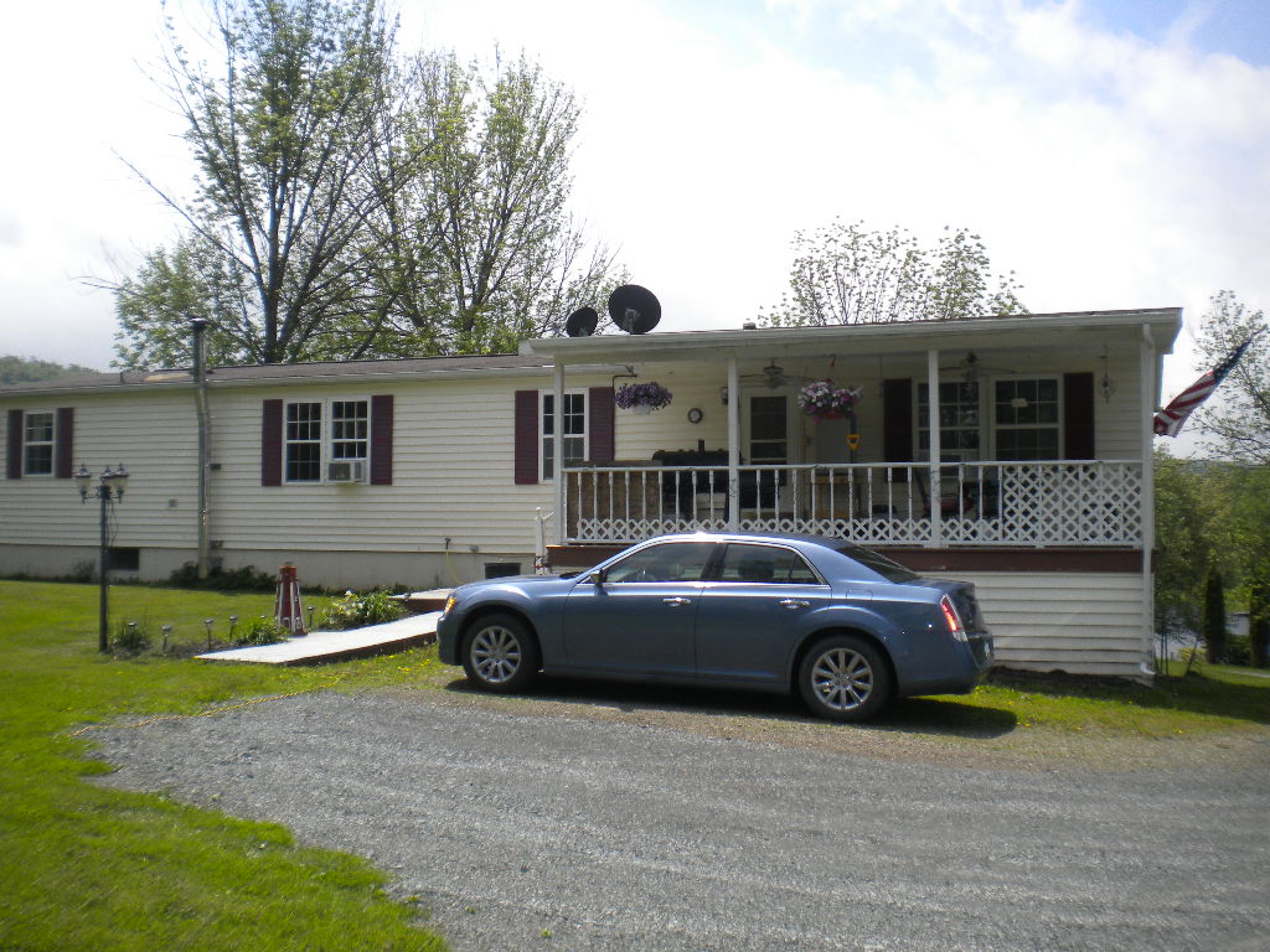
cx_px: 635
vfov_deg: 40.7
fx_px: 1284
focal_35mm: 35
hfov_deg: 52.6
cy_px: 476
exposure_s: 1/1000
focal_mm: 6.3
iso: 113
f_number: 4.6
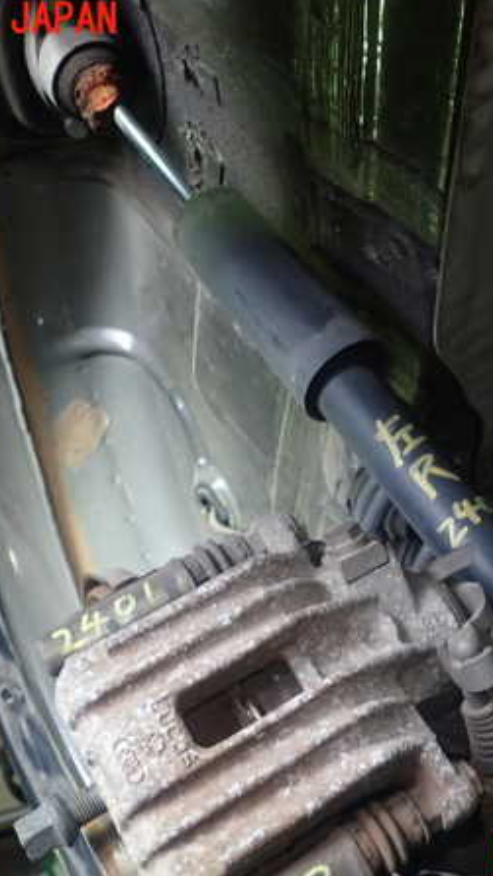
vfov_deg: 46.4
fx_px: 1022
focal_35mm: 44
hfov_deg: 26.9
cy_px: 438
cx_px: 350
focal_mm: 5.4
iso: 250
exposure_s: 1/30
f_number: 2.3
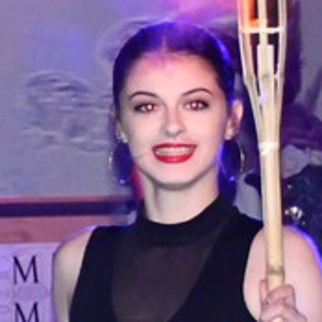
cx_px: 759
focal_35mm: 561
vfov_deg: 3.1
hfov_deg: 3.1
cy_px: 406
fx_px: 5904
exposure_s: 1/60
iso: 6400
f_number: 5
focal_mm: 75
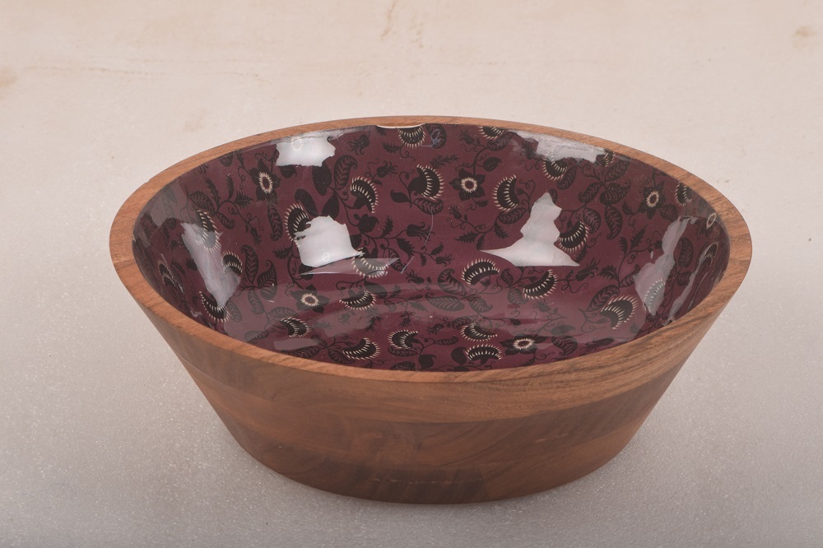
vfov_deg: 7.9
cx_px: 412
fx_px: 3976
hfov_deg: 11.8
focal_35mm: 174
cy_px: 274
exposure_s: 1/200
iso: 160
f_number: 16
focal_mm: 116
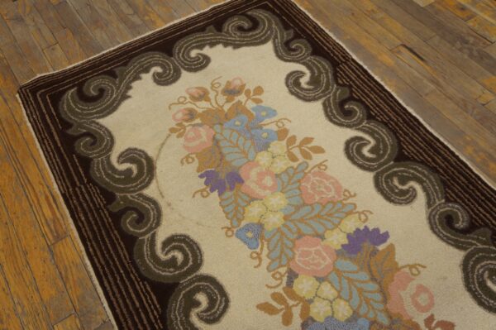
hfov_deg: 55.1
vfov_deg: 38.3
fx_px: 475
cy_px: 165
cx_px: 248
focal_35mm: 34
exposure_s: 1/60
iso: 400
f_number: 4
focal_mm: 23
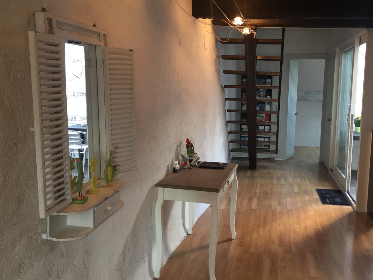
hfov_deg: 52.4
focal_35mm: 35
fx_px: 377
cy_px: 145
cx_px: 213
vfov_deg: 40.7
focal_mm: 4.15
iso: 125
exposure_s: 1/33
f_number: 2.2
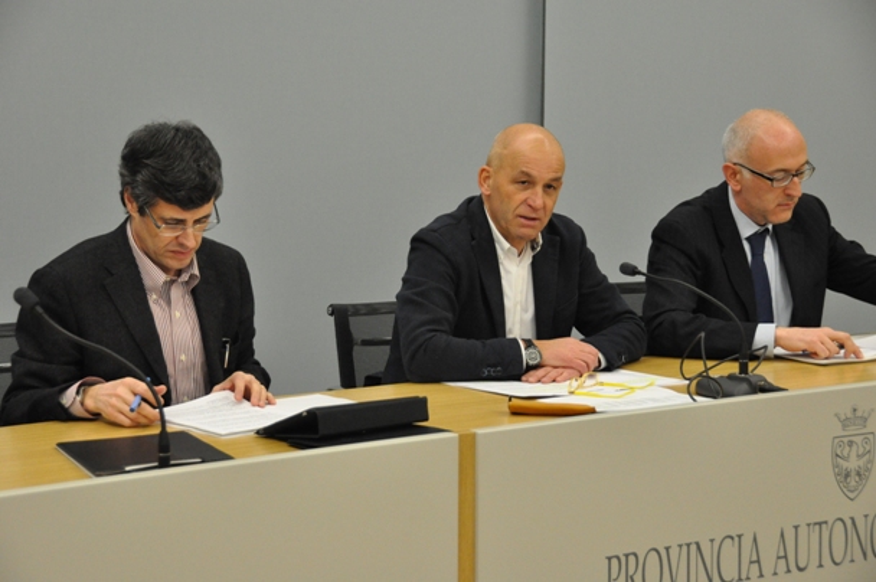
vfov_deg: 16.5
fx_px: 2005
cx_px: 438
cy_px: 291
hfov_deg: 24.6
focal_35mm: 82
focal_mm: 55
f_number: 5
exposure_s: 1/125
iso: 2500
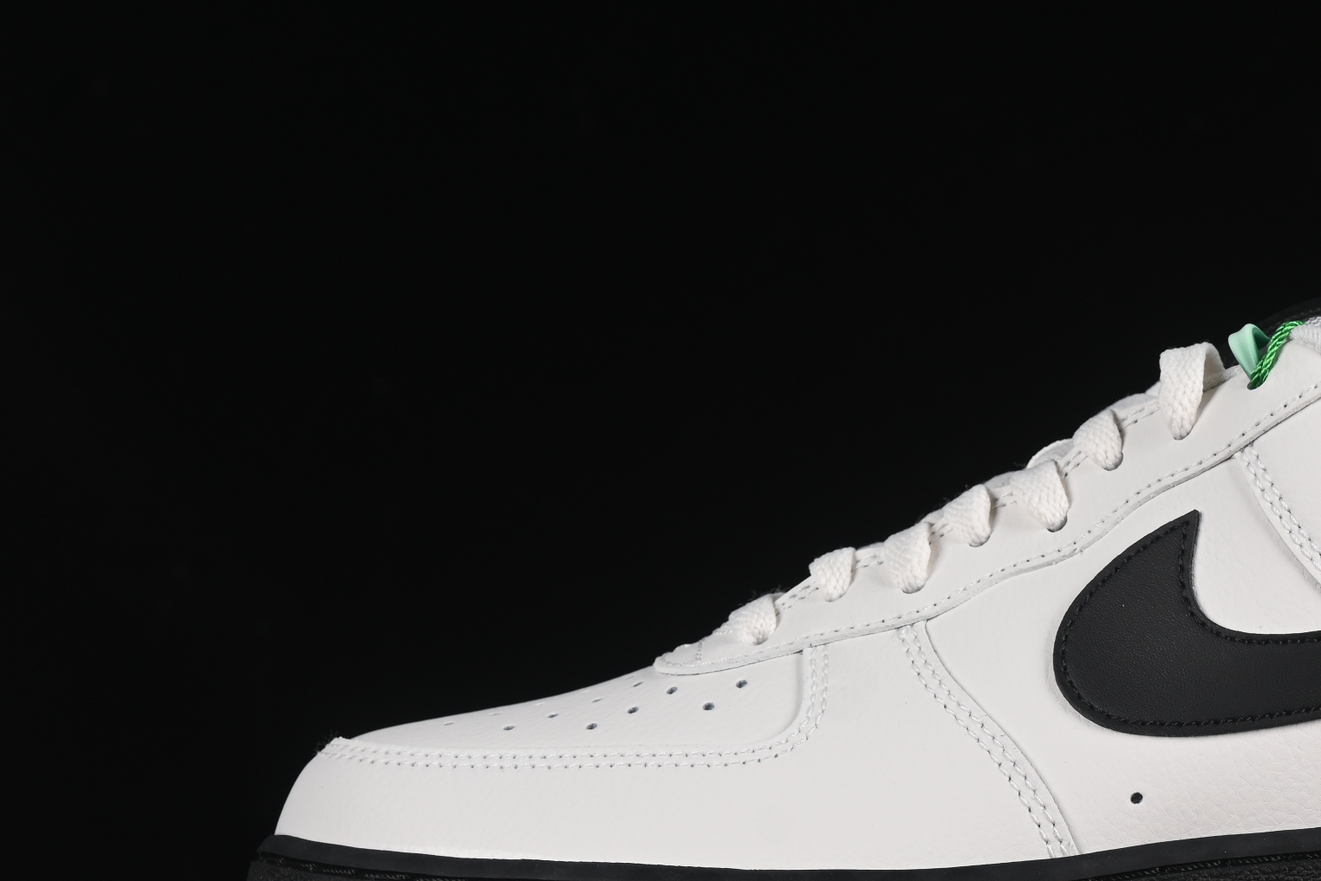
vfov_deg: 10.0
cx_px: 1127
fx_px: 5027
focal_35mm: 137
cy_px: 554
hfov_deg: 14.8
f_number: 8
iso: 160
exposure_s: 1/80
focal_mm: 50
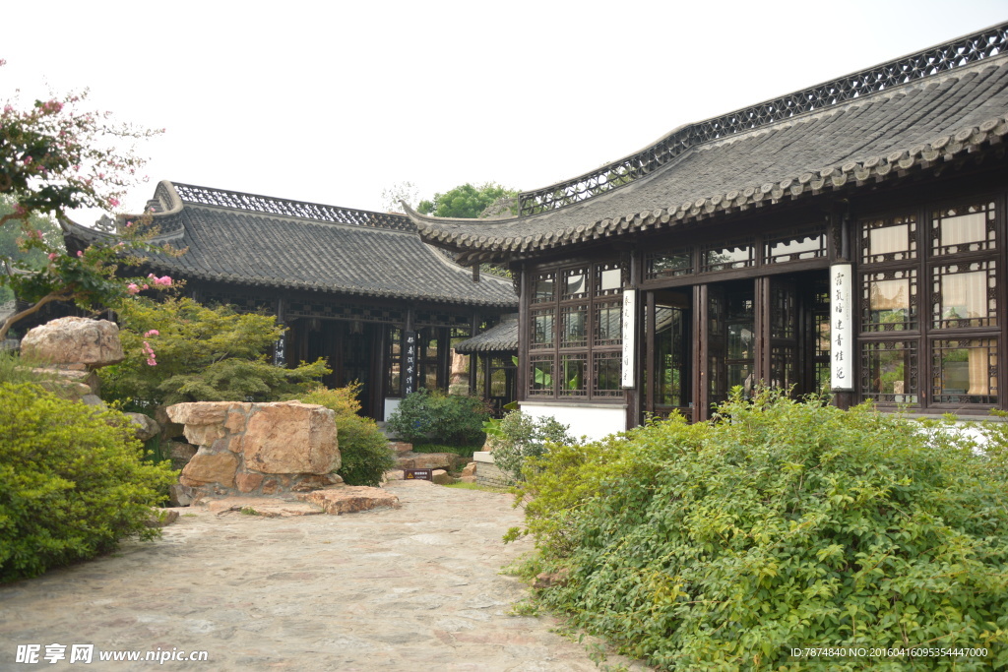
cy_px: 336
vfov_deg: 47.9
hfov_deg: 67.4
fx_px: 756
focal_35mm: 27
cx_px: 504
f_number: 3.5
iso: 100
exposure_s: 1/250
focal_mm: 18
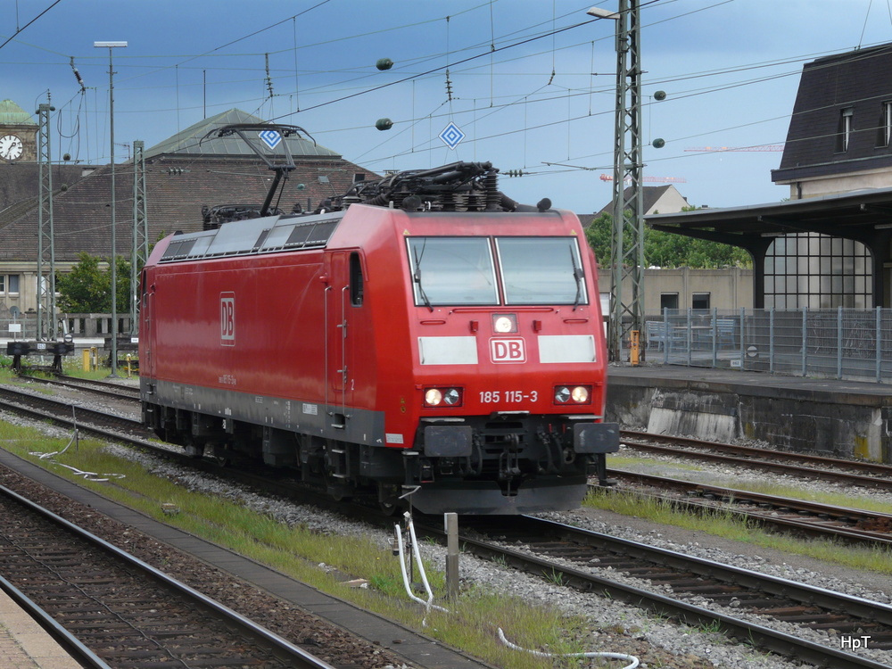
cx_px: 446
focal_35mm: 101
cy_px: 334
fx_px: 2603
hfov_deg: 19.4
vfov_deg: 14.6
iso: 100
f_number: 4
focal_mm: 16.6
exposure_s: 1/160
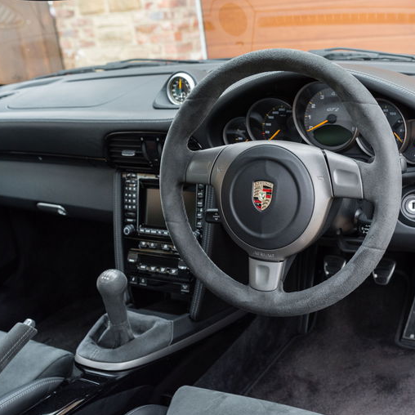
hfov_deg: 37.1
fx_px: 610
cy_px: 208
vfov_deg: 37.6
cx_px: 278
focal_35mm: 45
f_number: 5.6
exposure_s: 1/80
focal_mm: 35
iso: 1000
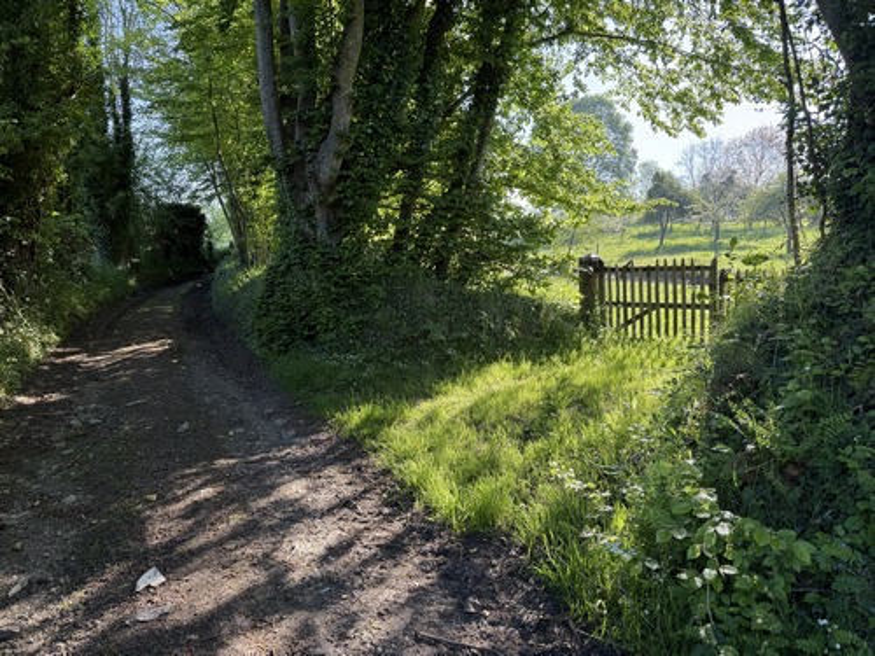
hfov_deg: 71.6
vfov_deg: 56.8
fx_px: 607
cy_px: 328
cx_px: 438
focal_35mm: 24
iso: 80
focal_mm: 6.76
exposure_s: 1/473
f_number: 1.78
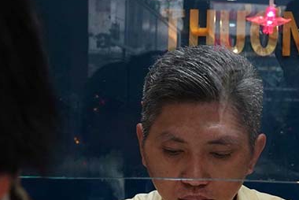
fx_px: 873
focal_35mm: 105
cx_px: 225
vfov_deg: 12.7
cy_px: 244
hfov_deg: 19.3
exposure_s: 1/200
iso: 800
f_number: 3.2
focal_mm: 14.16
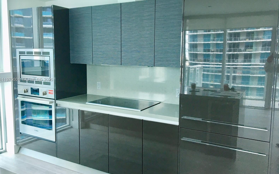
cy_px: 80
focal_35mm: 31
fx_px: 236
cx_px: 139
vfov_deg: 40.6
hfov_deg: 61.2
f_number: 2.2
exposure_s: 1/30
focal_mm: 4.15
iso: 40
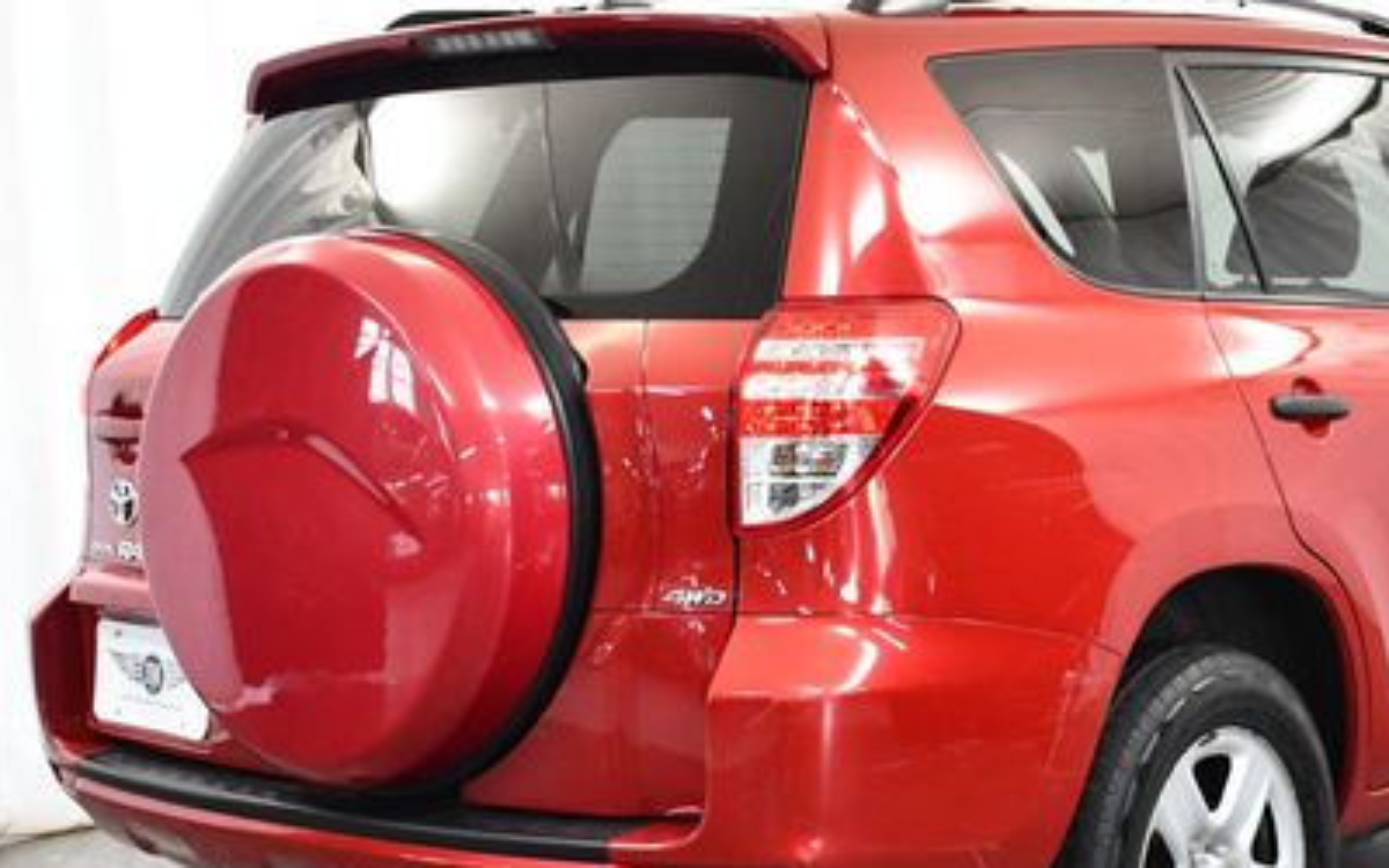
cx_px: 983
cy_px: 566
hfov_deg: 27.2
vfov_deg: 17.3
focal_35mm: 75
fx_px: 2839
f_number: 3.8
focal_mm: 23
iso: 1600
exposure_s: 1/125
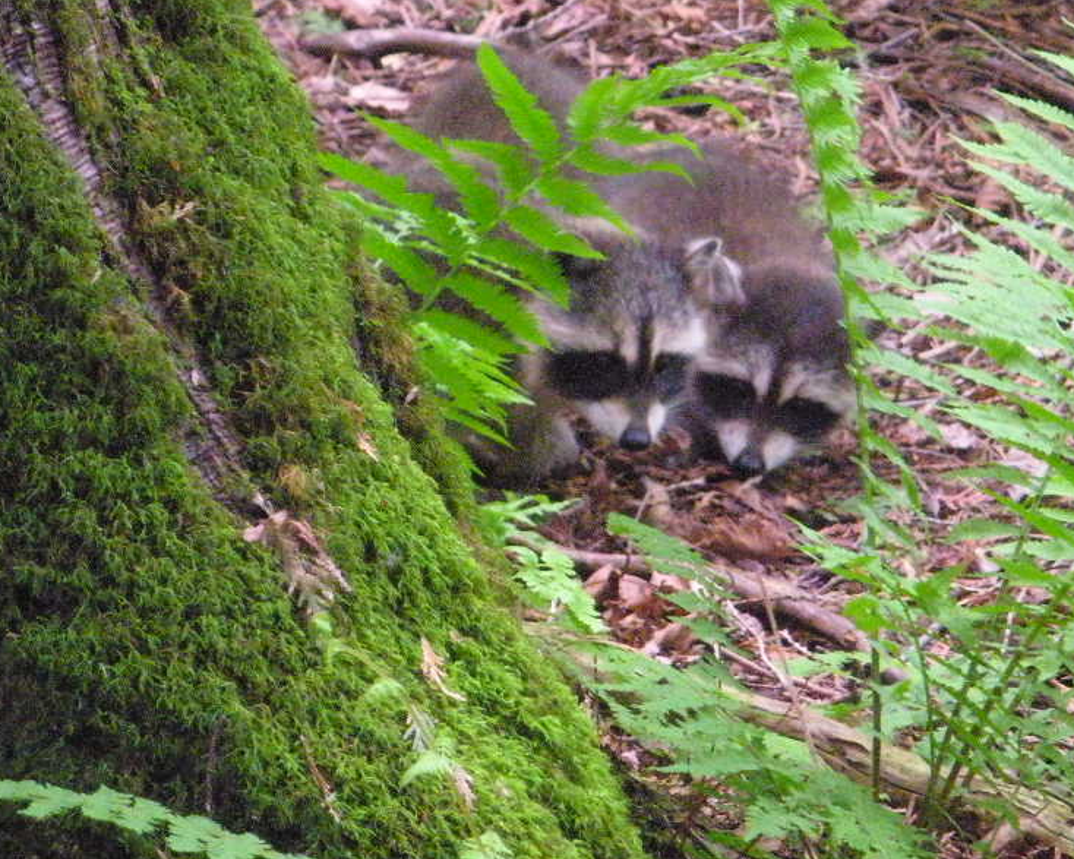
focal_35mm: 203
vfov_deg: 7.6
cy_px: 348
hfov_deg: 9.5
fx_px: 6452
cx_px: 716
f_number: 5.4
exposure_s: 1/61.5
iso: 1600
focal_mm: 26
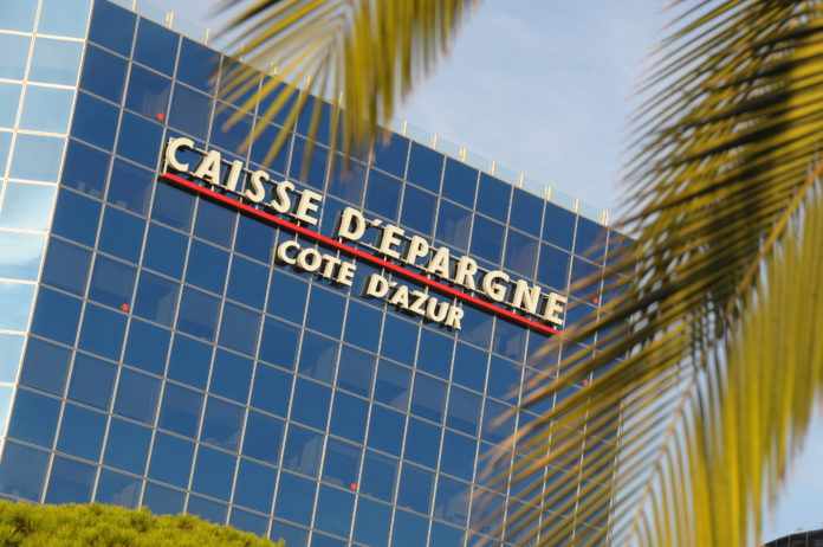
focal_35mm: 93
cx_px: 412
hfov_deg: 21.9
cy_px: 274
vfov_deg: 14.7
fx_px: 2123
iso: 200
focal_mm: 62
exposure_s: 1/250
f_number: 8
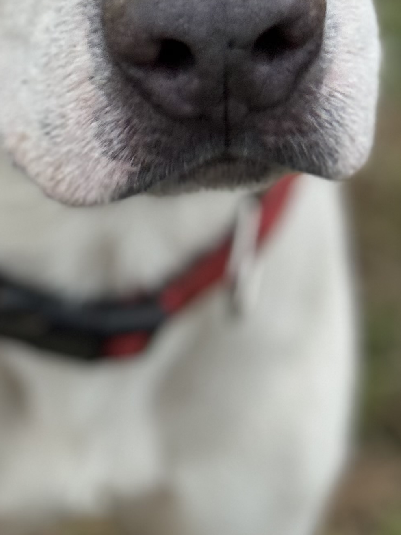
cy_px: -140
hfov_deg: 10.1
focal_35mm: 147
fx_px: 2272
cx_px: 137
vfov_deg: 13.0
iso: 250
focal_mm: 6.76
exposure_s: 1/51
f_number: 1.78
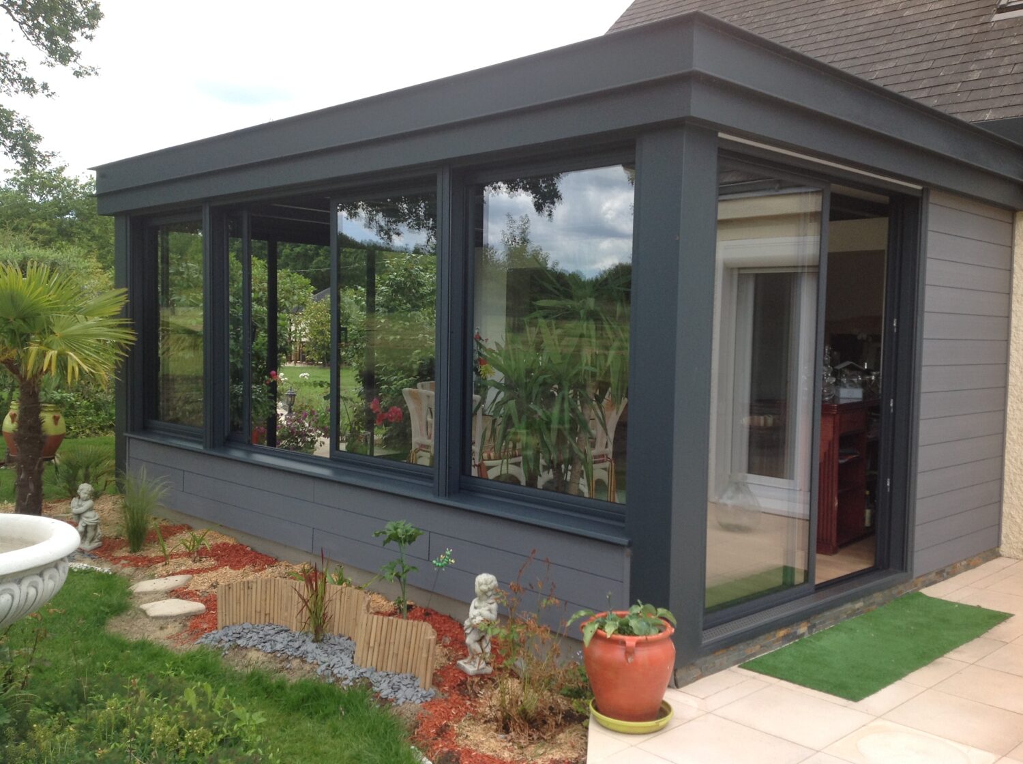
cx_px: 512
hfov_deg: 52.7
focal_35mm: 35
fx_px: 1033
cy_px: 382
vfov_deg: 40.6
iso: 50
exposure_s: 1/458
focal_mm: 4.28
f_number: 2.4
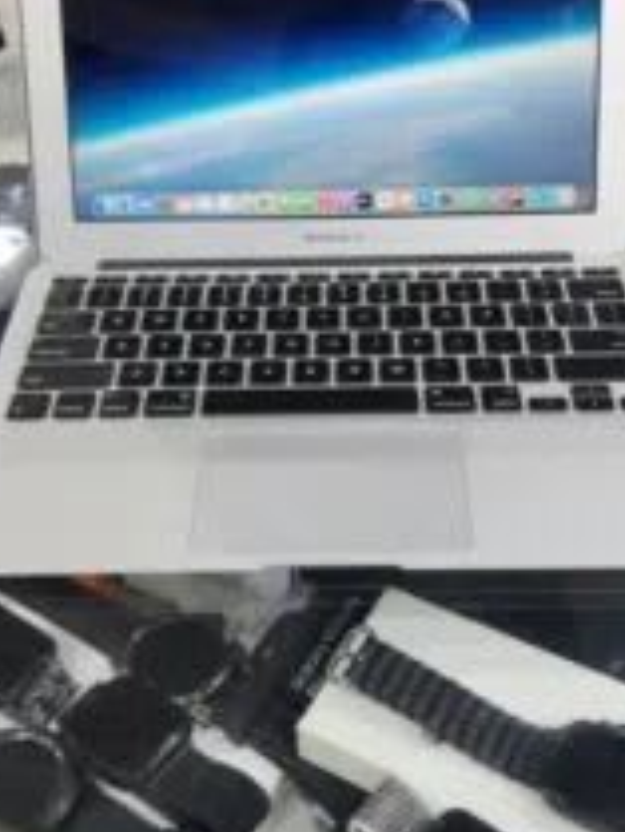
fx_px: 1058
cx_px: 342
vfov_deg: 42.8
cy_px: 342
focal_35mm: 44
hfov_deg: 32.9
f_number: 1.8
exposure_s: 1/100
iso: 80
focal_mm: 6.4
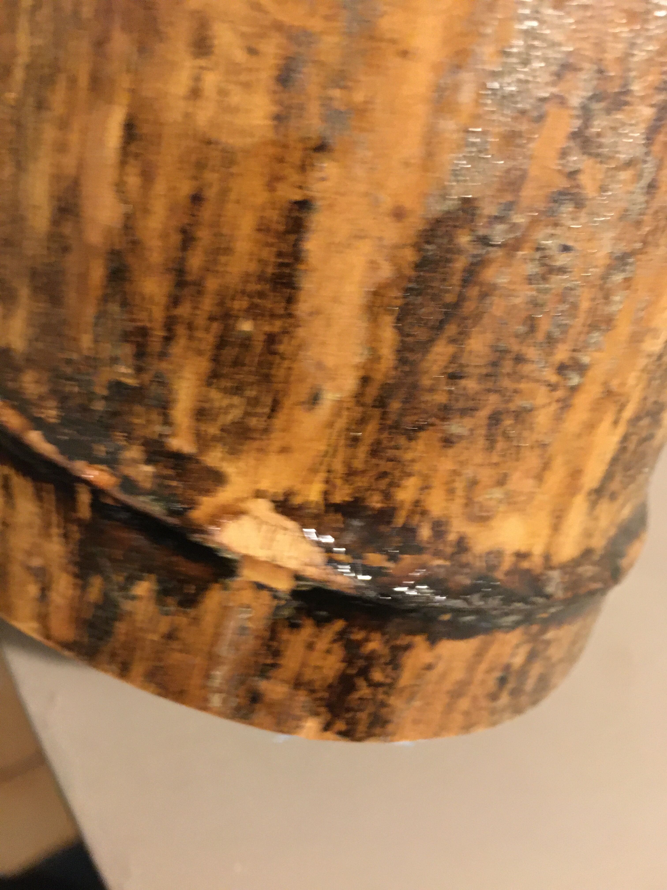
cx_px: 334
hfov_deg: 48.2
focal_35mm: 29
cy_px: 445
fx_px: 745
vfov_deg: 61.7
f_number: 2.2
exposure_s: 1/17
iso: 500
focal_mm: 4.15
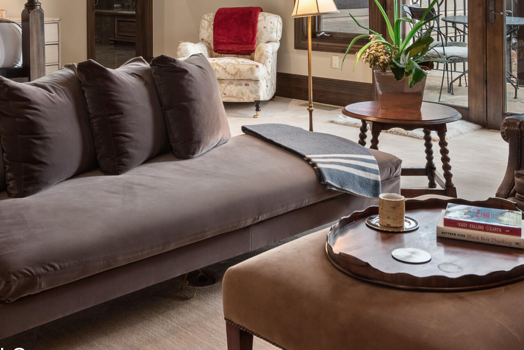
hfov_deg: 38.1
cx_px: 219
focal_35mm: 52
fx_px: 757
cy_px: -19
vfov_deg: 24.5
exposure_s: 6
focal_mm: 22
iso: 100
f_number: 7.1
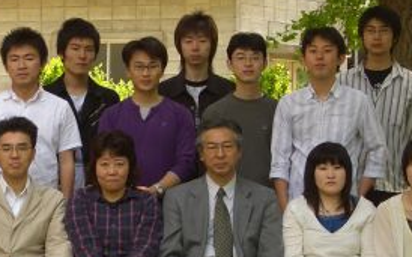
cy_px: 174
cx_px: 99
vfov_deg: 7.2
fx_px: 2054
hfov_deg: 11.4
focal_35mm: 183
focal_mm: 12.2
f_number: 3.9
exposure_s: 1/100
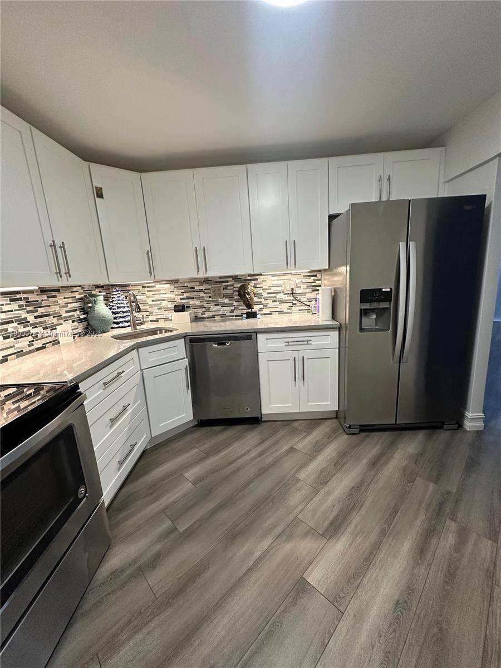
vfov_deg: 102.1
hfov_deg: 85.7
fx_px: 270
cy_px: 334
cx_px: 250
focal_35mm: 14
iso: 250
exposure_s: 1/120
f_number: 2.2
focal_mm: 2.22
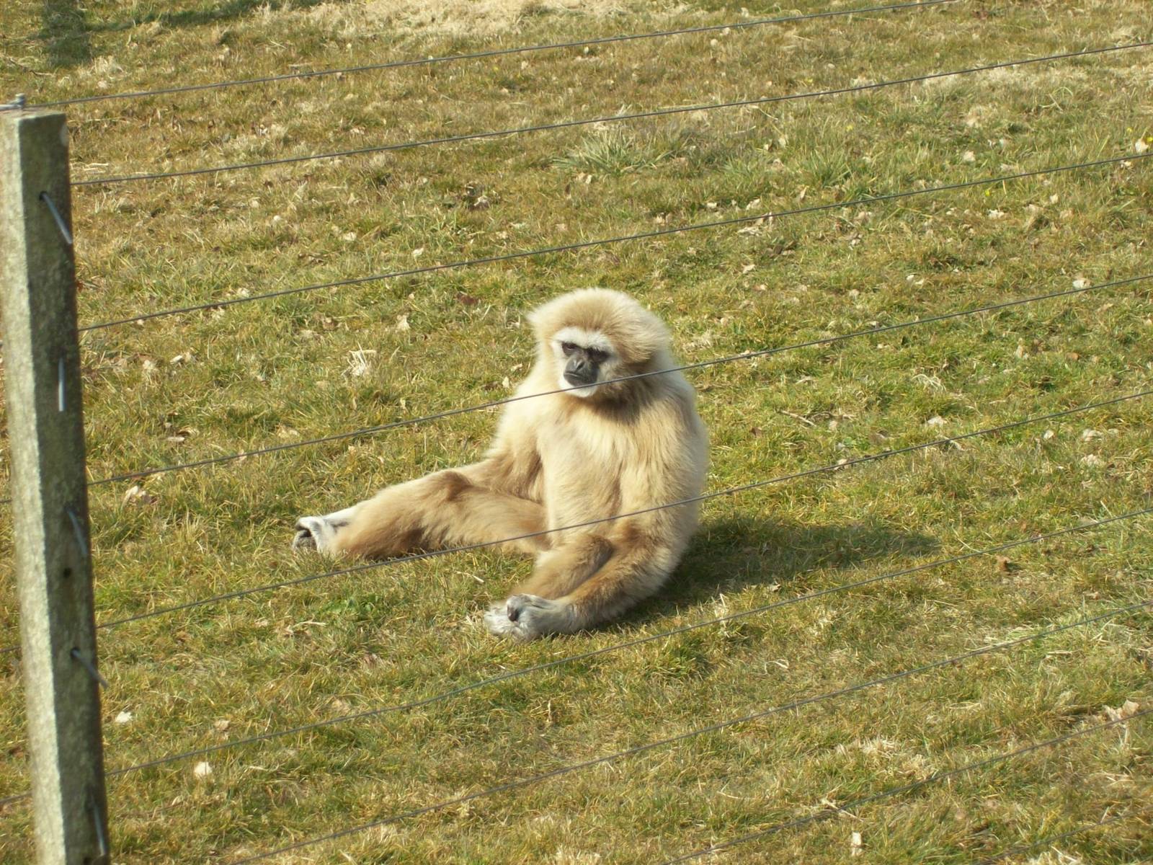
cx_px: 576
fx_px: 3597
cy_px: 432
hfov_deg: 18.2
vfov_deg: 13.7
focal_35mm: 108
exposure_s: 1/351
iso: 80
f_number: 4.8
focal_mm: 18
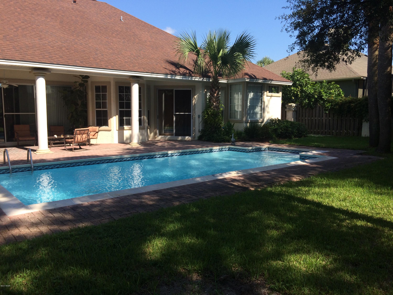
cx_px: 196
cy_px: 148
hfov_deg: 61.7
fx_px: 329
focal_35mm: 29
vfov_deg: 48.2
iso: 32
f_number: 2.2
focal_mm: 4.15
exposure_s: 1/1244
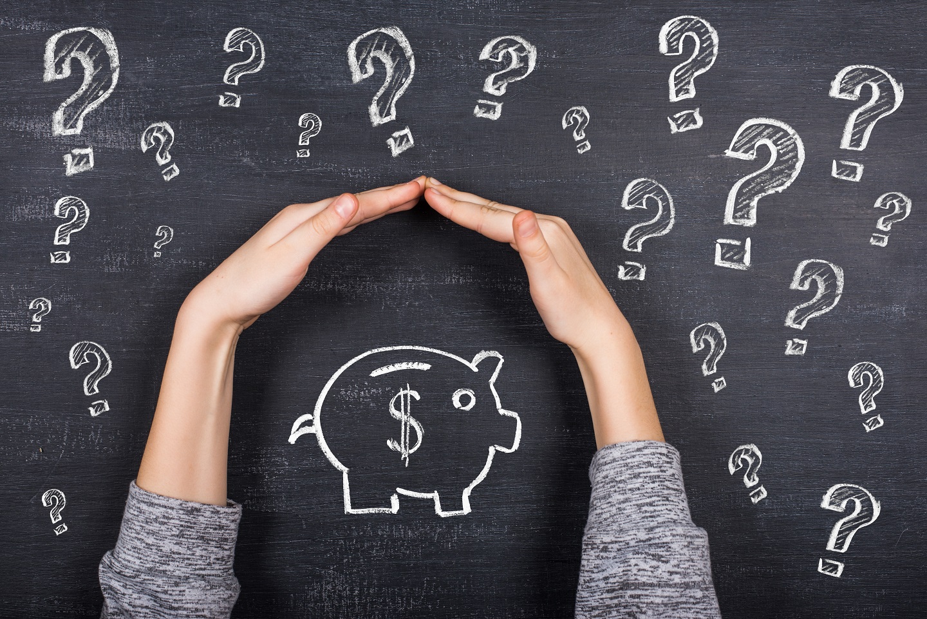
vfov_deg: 27.0
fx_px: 1288
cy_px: 310
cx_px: 464
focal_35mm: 50
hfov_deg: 39.6
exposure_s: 1/160
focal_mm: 50
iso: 100
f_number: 8
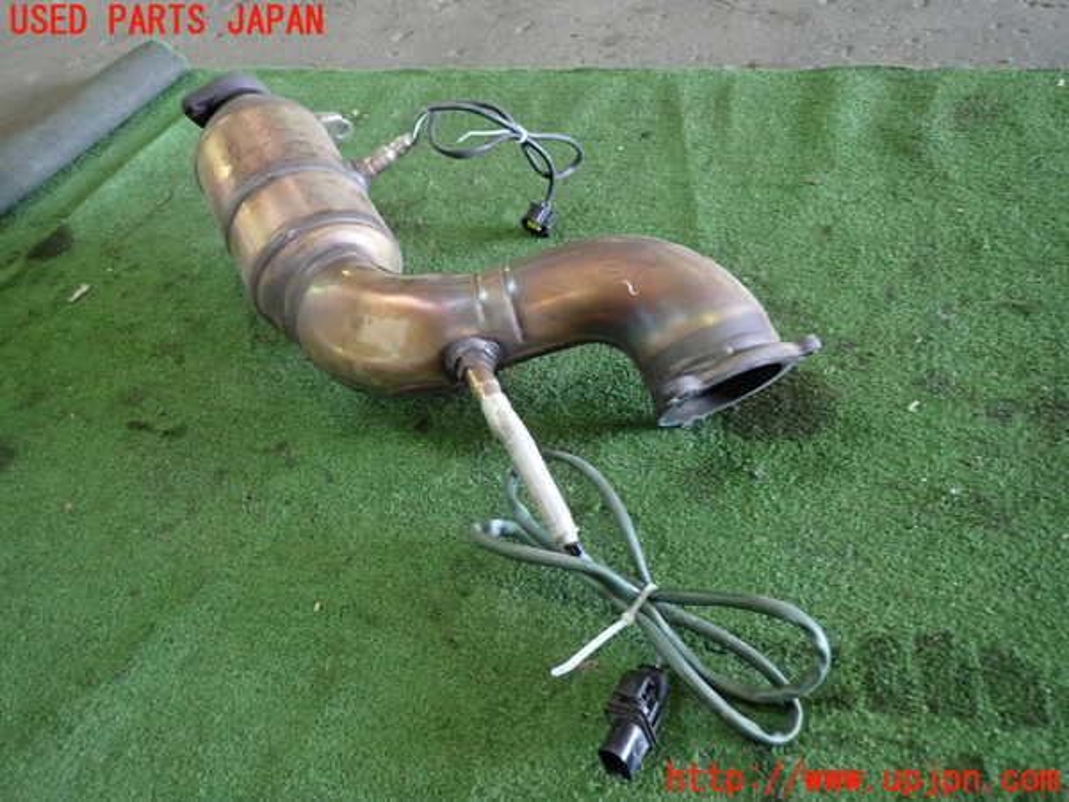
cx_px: 534
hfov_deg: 69.4
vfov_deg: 54.9
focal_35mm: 25
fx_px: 772
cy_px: 401
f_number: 2
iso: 200
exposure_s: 1/30
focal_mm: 4.5
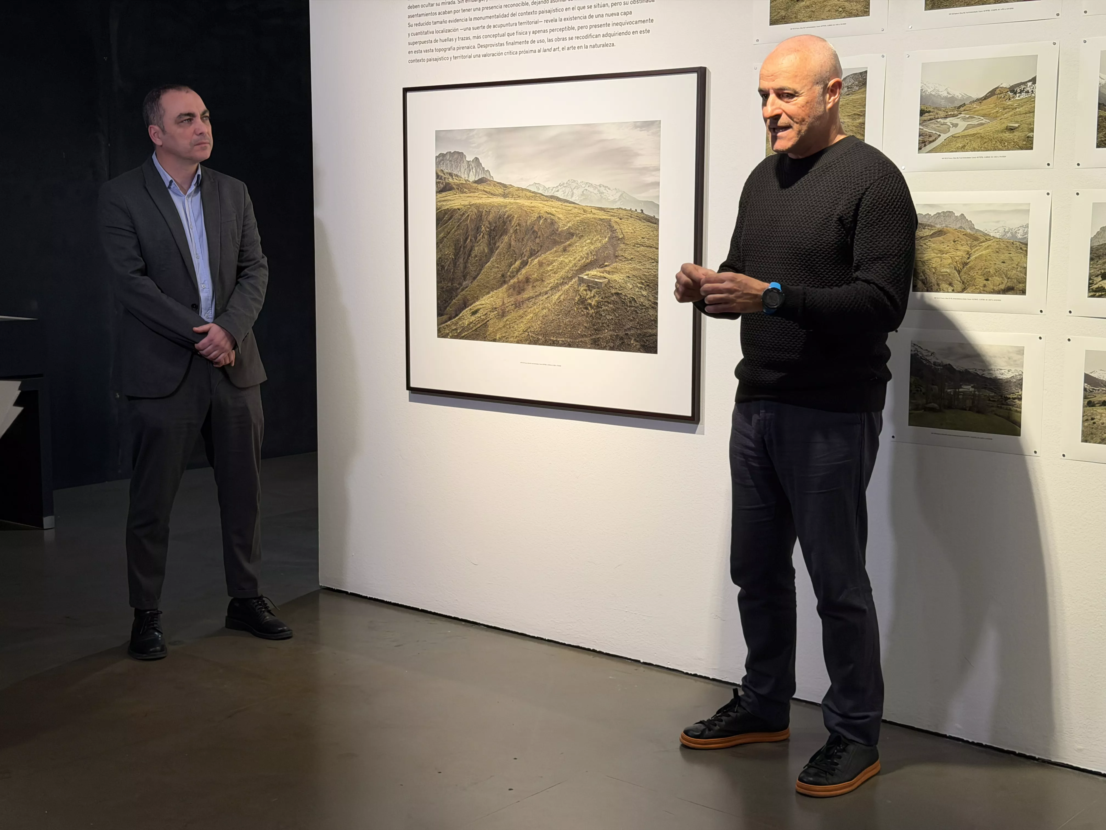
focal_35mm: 48
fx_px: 1534
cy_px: 415
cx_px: 553
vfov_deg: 30.3
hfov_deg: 39.7
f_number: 1.78
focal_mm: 6.76
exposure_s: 1/50
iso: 80
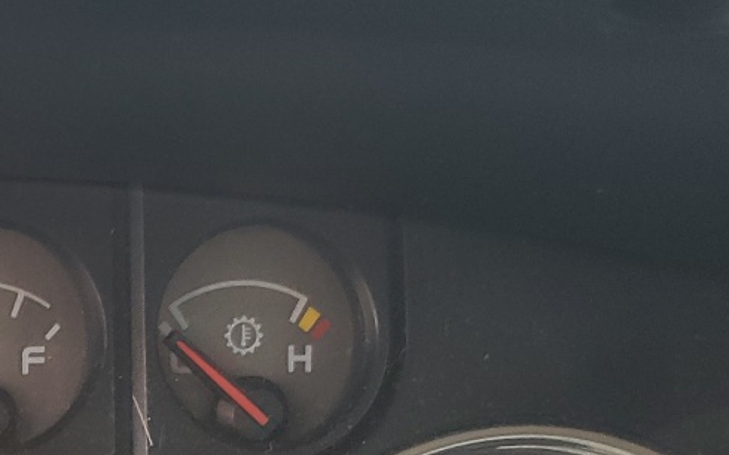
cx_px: -260
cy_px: 623
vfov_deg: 13.9
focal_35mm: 90
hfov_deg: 20.7
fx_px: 1788
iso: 69
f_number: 1.5
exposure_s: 1/60.2
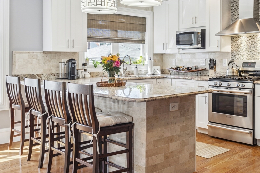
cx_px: 156
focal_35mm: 41
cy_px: 70
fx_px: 296
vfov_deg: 32.6
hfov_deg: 47.1
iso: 250
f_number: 7.1
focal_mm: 32
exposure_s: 1/40
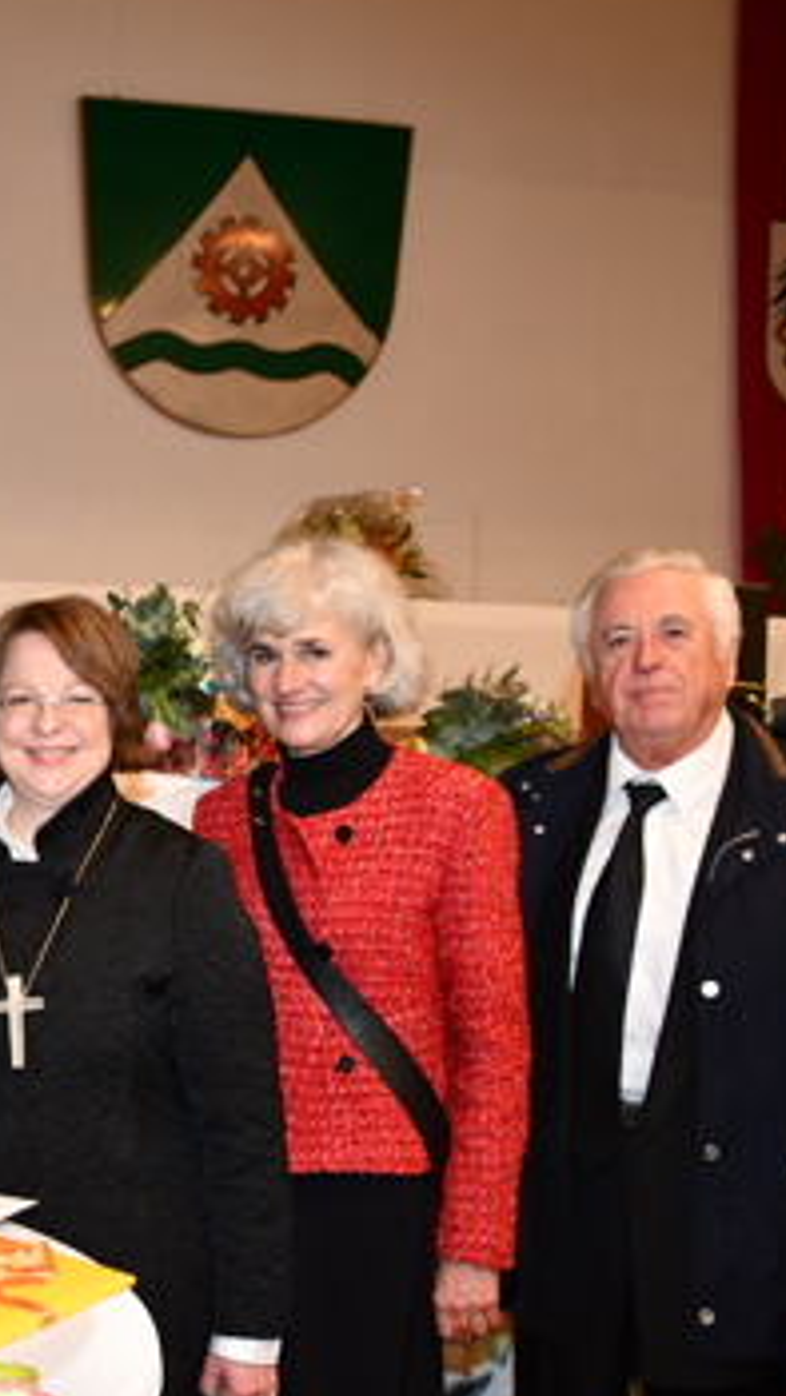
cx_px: -211
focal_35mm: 52
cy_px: 716
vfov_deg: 39.9
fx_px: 1926
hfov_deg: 21.1
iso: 1400
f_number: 4
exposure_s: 1/60
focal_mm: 21
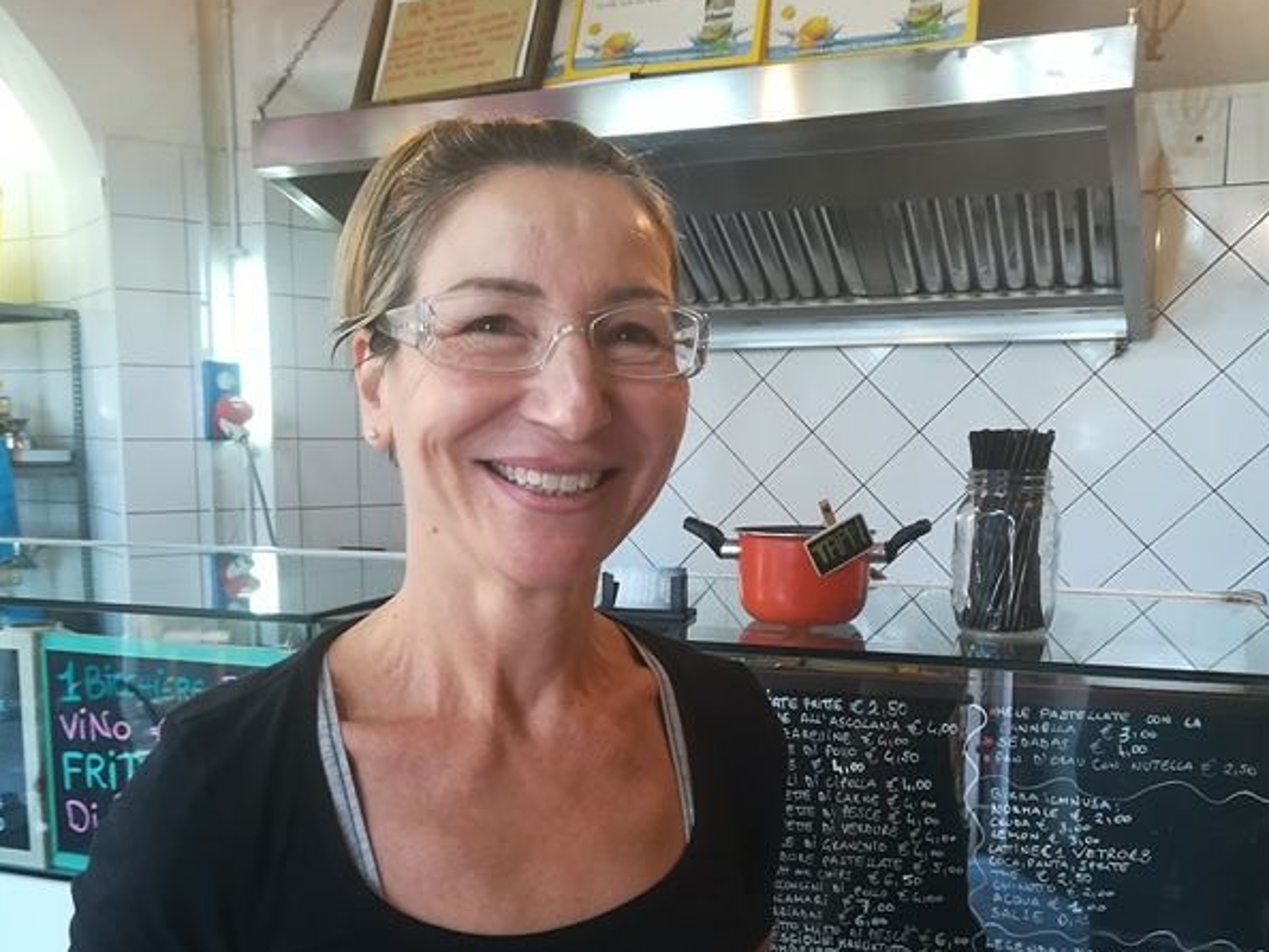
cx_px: 611
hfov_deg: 52.6
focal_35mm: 35
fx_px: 1284
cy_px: 613
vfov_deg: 40.4
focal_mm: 3.83
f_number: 2.2
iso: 250
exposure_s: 1/33.3
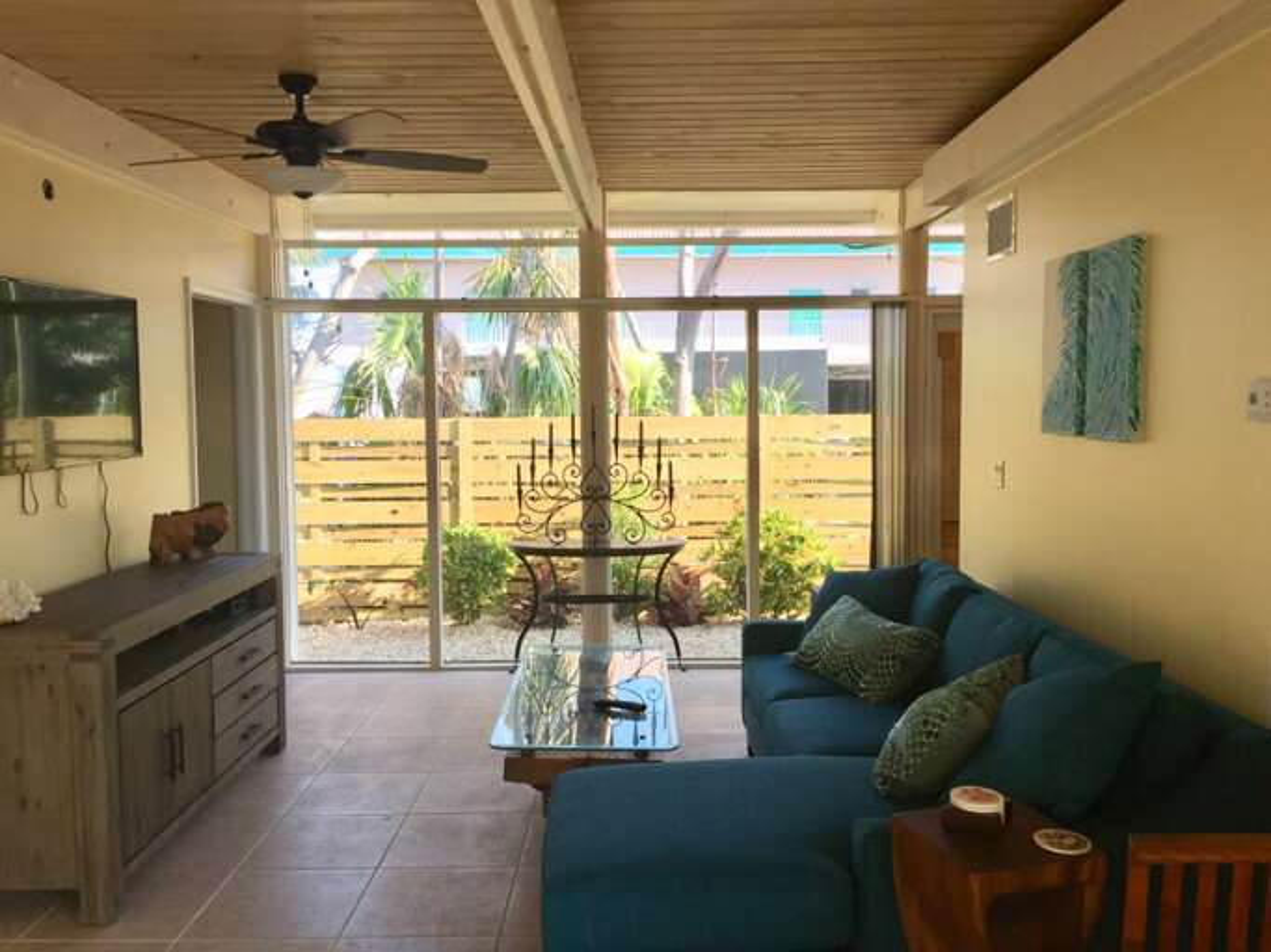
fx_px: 1065
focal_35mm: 29
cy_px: 476
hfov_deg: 61.7
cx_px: 636
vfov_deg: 48.2
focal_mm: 4.15
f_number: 2.2
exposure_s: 1/380
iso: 32
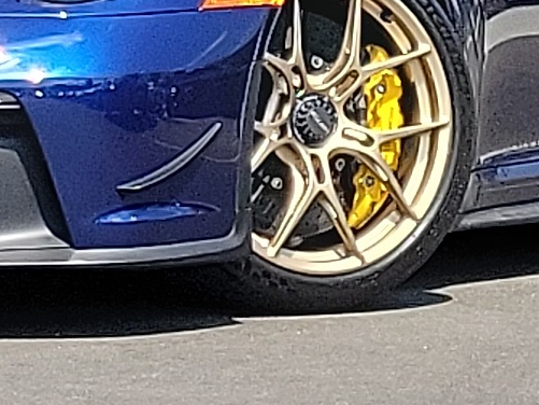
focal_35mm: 83
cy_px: -75
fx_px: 1293
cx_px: 168
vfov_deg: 17.0
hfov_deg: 23.4
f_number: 1.8
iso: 50
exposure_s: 1/1429
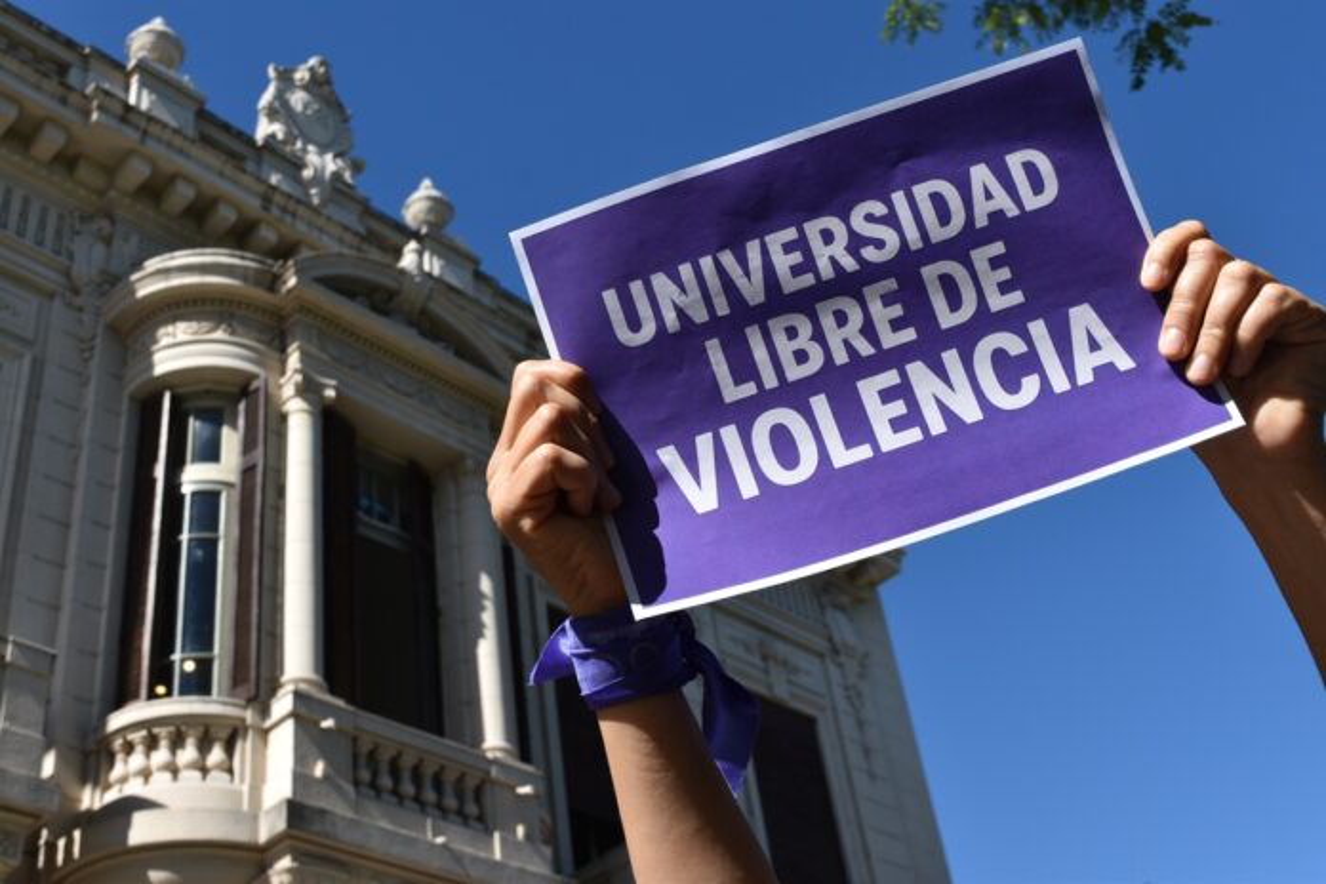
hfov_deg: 43.6
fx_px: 1657
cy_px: 442
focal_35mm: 45
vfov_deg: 29.9
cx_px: 663
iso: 200
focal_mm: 30
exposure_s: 1/400
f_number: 10
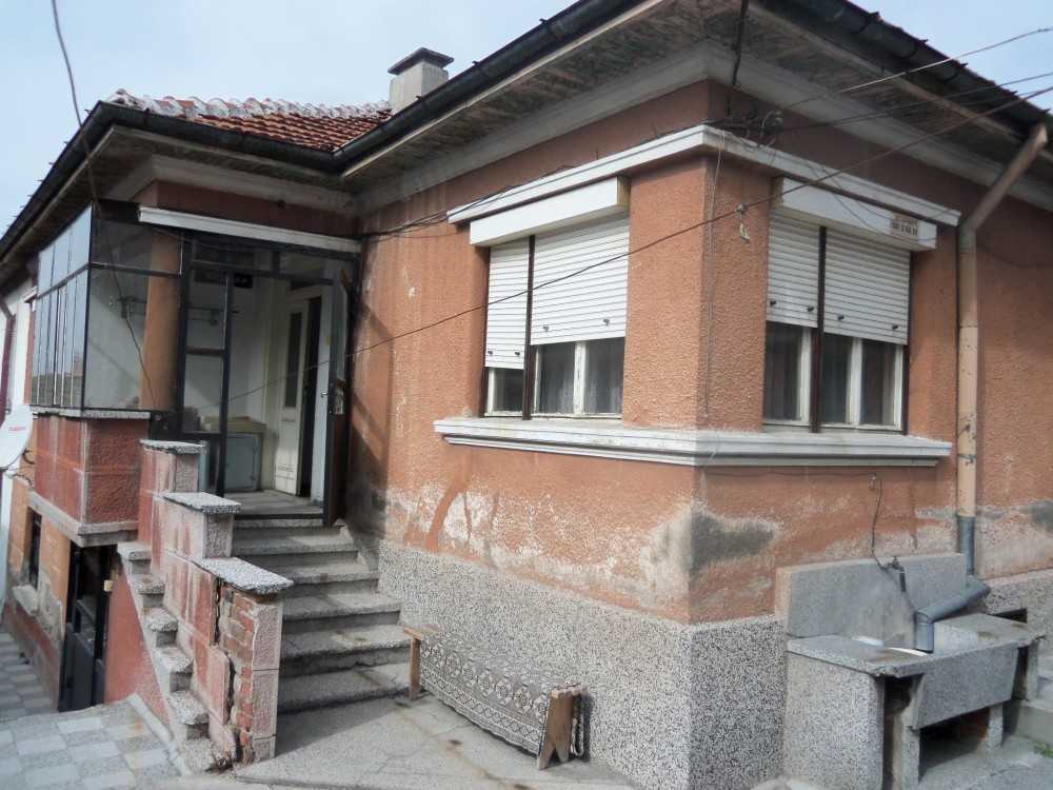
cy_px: 395
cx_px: 526
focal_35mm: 28
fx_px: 852
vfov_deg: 49.7
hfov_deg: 63.4
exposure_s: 1/640
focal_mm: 5.1
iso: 64
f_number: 3.9
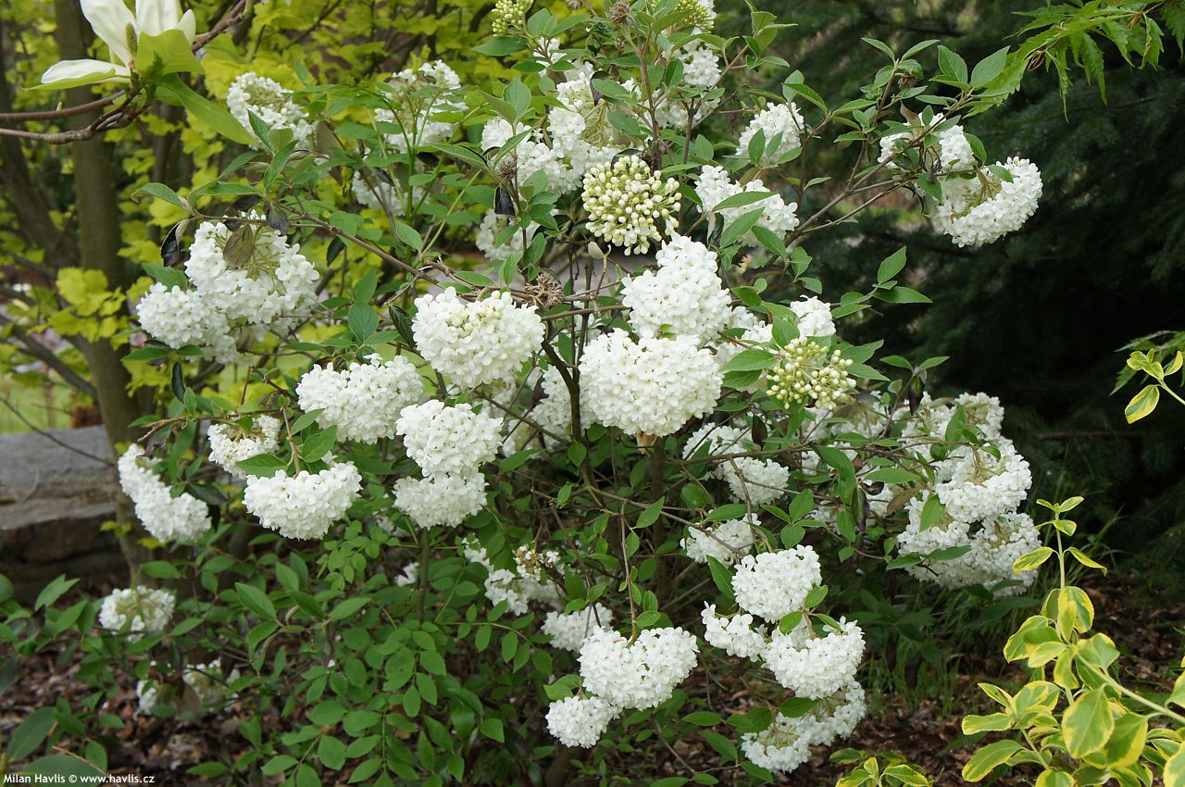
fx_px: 1479
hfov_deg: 43.7
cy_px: 394
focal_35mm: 45
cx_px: 592
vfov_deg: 29.8
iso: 200
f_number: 6.3
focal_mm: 30
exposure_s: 1/125
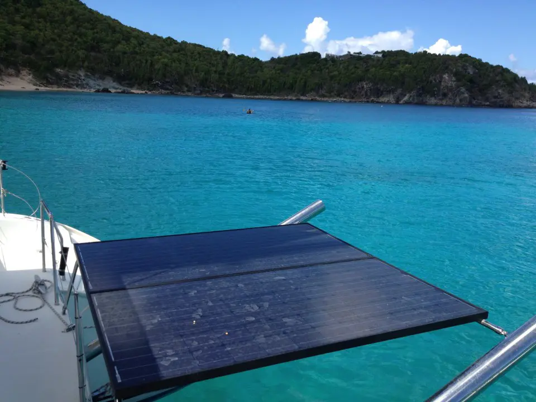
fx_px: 542
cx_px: 268
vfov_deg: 40.7
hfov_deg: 52.6
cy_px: 201
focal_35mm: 35
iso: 64
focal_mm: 4.28
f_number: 2.4
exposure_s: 1/1284
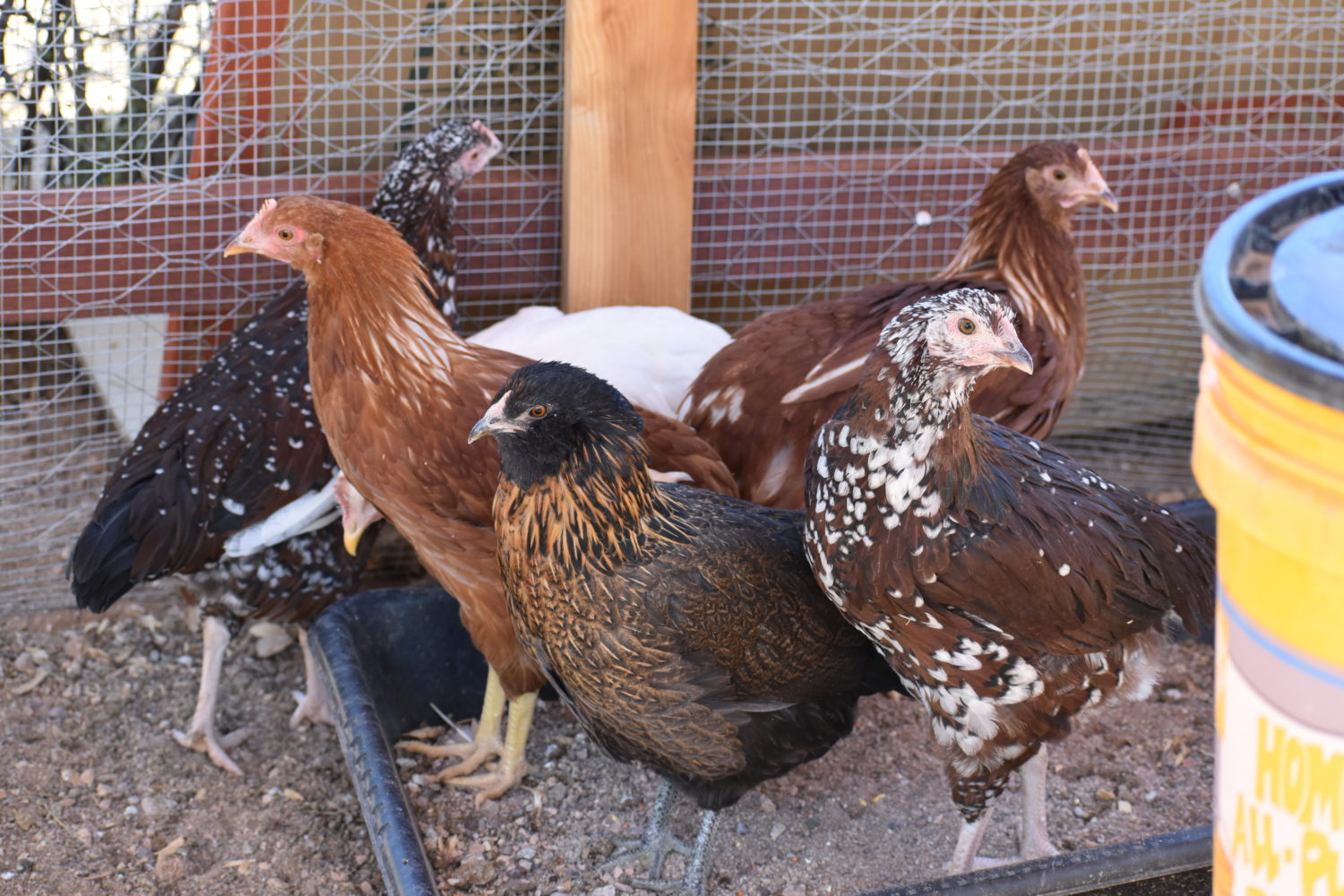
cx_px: 672
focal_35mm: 105
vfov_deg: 13.0
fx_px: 3920
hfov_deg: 19.5
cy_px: 448
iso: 800
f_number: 4.5
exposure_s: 1/320
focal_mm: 70
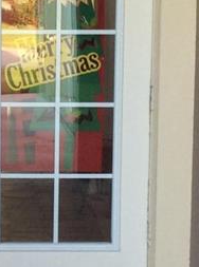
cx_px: -22
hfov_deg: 9.6
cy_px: 93
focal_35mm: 152
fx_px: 1172
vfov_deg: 13.0
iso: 32
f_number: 2.4
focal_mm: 3.3
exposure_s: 1/60
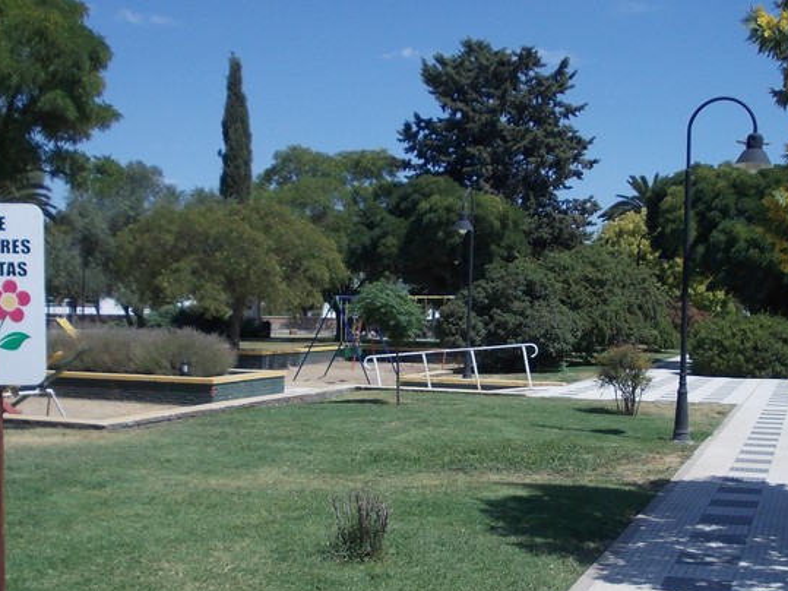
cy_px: 396
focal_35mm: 54
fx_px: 1229
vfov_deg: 26.9
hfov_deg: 35.5
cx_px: 428
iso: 80
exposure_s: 1/400
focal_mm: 5.3
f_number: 6.2
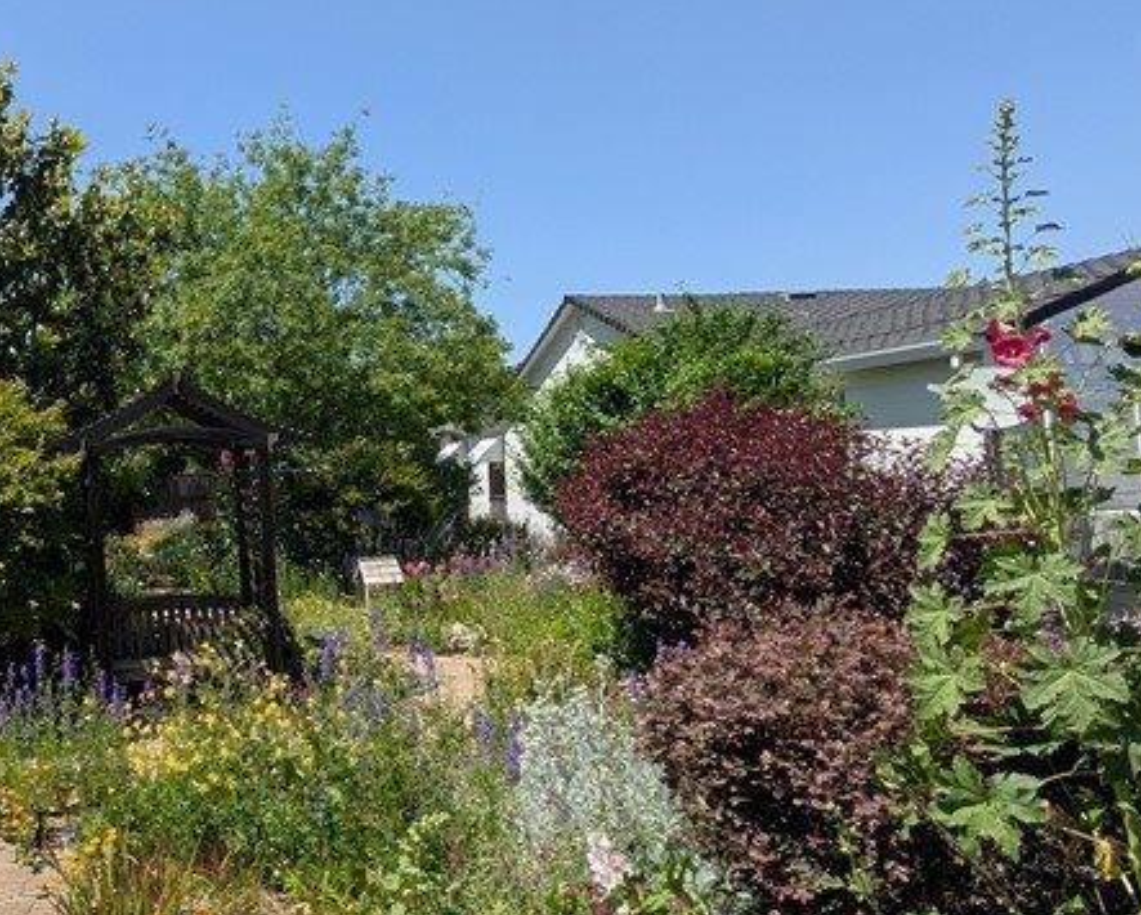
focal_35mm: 27
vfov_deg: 53.1
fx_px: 912
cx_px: 140
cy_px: 402
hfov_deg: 56.4
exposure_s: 1/2252
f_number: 1.7
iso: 49
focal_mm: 2.02
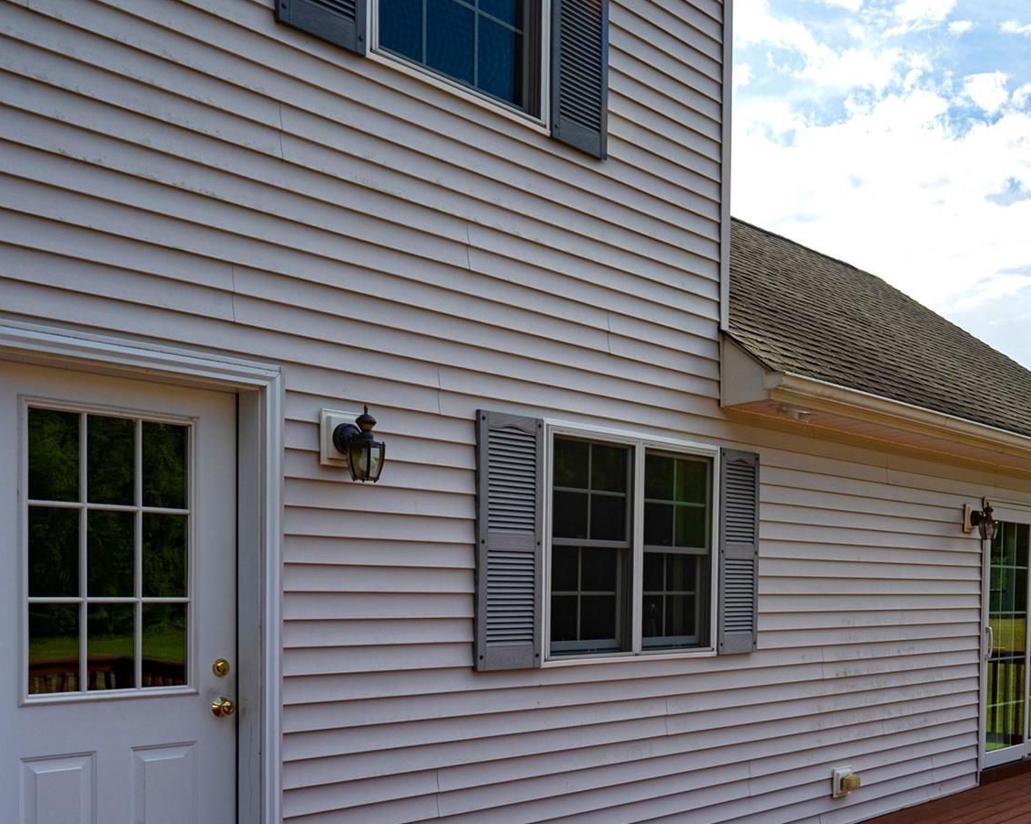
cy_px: 614
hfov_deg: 43.9
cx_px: 723
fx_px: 1251
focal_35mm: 41
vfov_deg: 35.7
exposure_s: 1/400
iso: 160
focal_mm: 24
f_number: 11
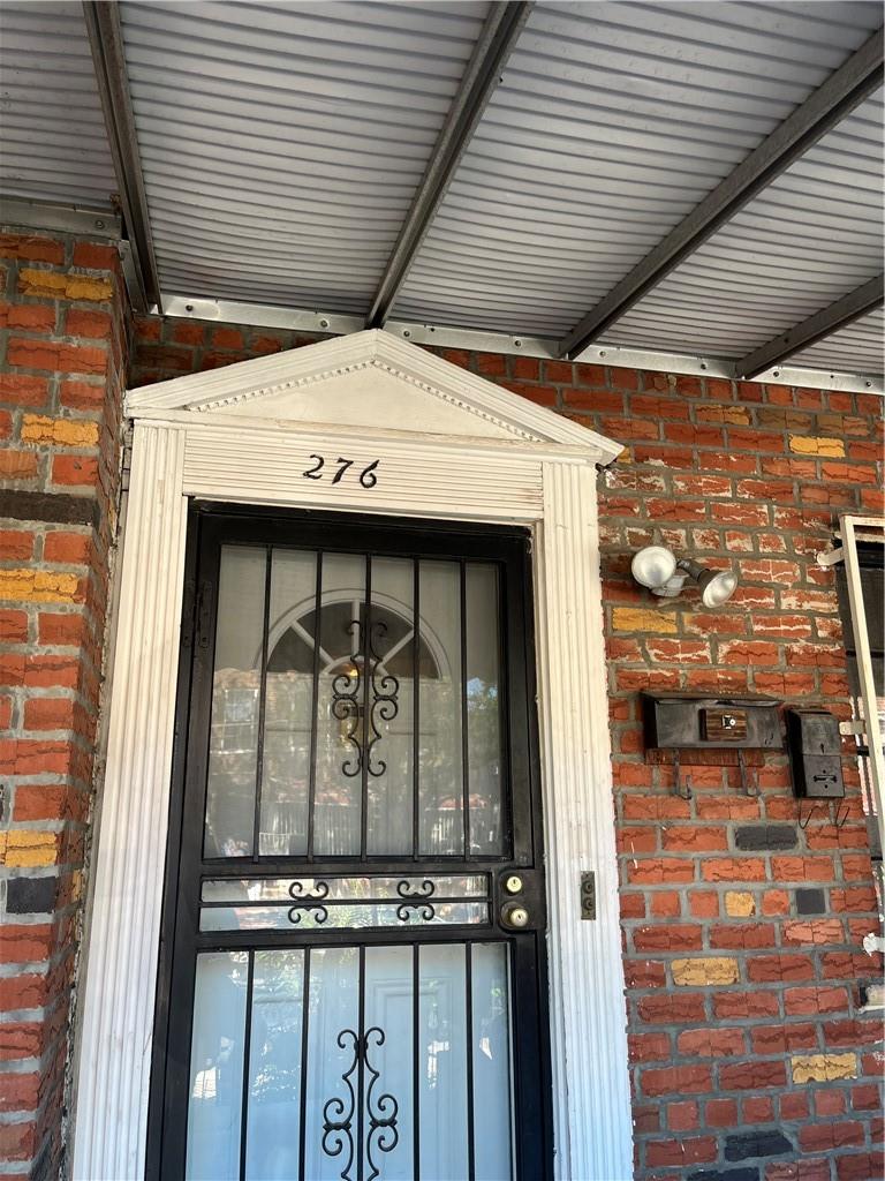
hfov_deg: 53.1
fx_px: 886
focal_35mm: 26
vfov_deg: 67.3
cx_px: 442
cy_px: 590
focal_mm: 5.1
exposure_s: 1/122
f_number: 1.6
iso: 40
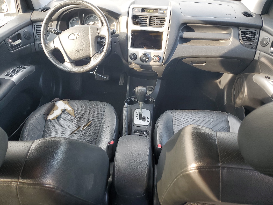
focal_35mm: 26
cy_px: 102
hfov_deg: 67.3
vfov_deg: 53.1
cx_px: 136
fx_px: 205
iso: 61
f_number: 1.5
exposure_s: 1/120
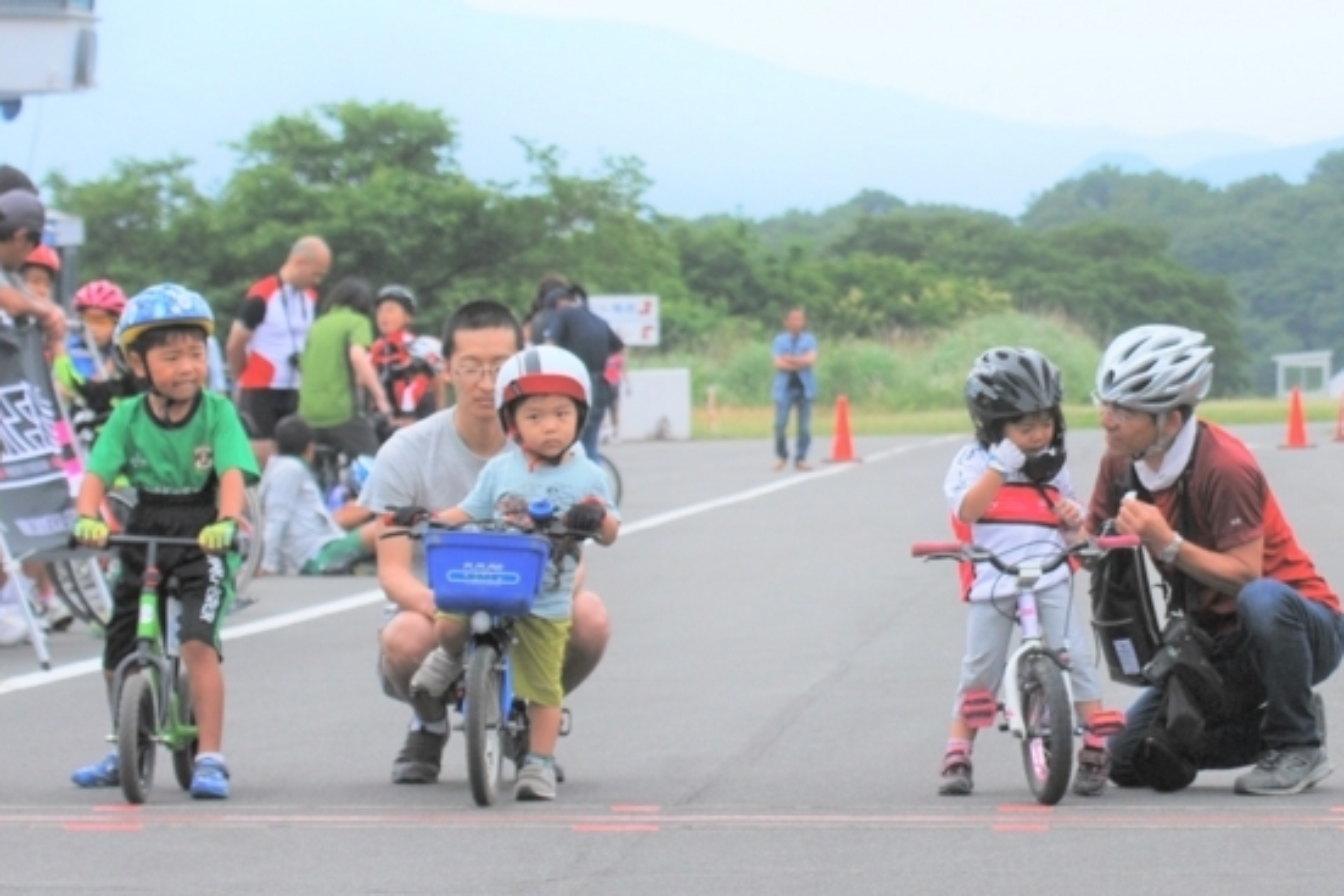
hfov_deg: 10.5
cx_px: 976
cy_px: 471
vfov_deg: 7.0
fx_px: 7279
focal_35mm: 195
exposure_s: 1/500
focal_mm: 70
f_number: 5.6
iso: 200
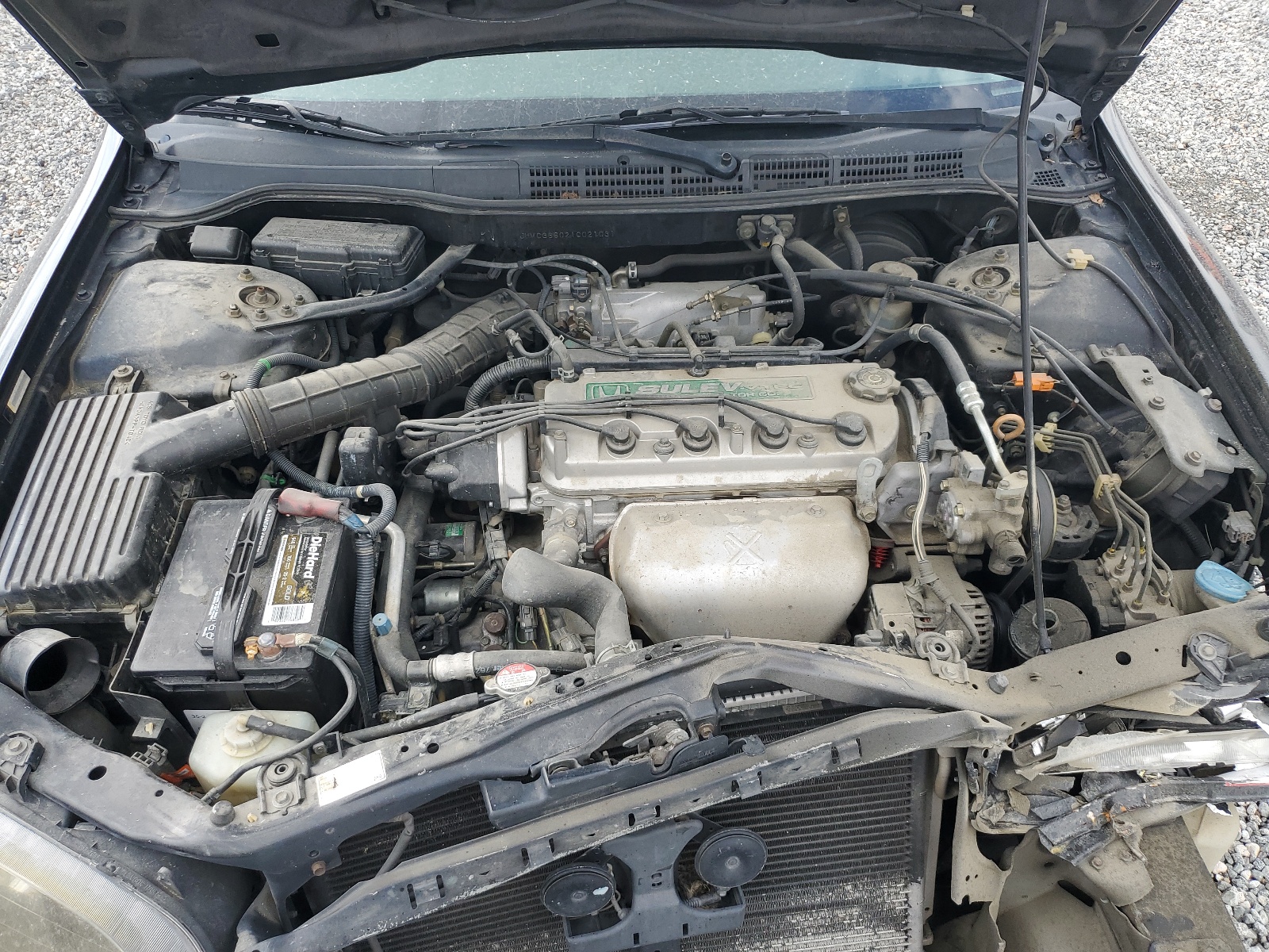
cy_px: 476
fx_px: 953
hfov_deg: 67.3
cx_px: 634
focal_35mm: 26
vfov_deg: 53.1
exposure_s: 1/588
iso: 50
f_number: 1.5
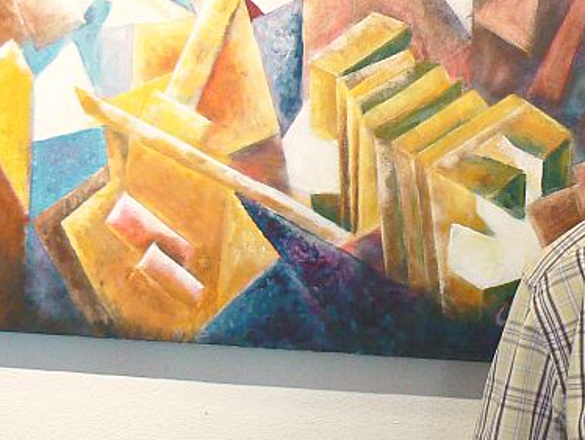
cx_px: 461
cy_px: 59
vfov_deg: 18.9
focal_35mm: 77
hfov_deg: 24.9
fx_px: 1302
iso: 125
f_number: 2.8
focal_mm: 6
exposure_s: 1/30
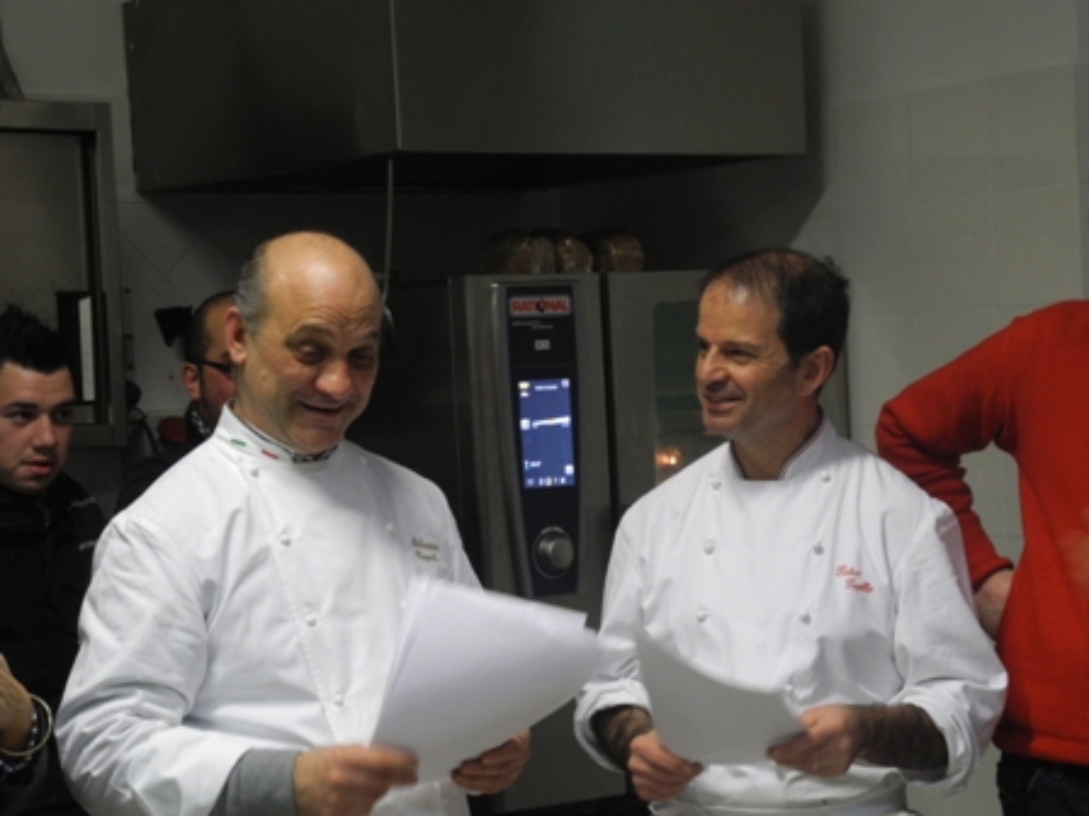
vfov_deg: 14.1
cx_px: 544
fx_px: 3303
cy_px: 408
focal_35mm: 105
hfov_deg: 18.7
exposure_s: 1/20.3
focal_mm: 22.5
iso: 400
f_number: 4.5
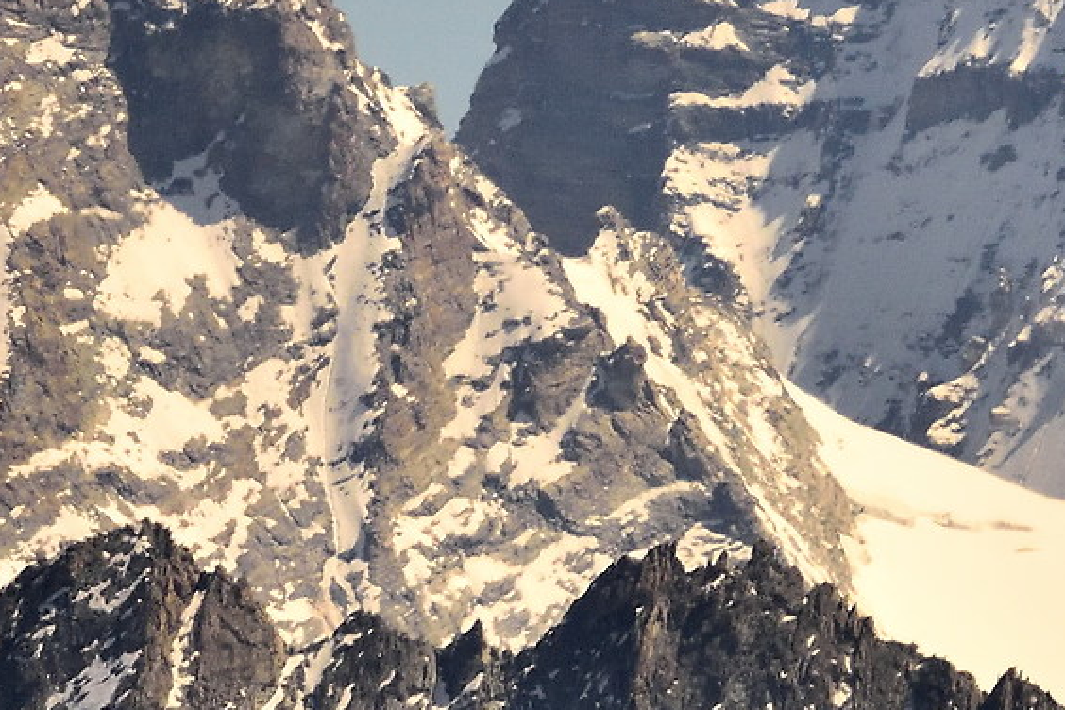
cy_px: -25
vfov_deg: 0.5
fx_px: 75550
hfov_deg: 0.8
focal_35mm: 2554
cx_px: 988
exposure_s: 1/4000
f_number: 8
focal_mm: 400
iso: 800
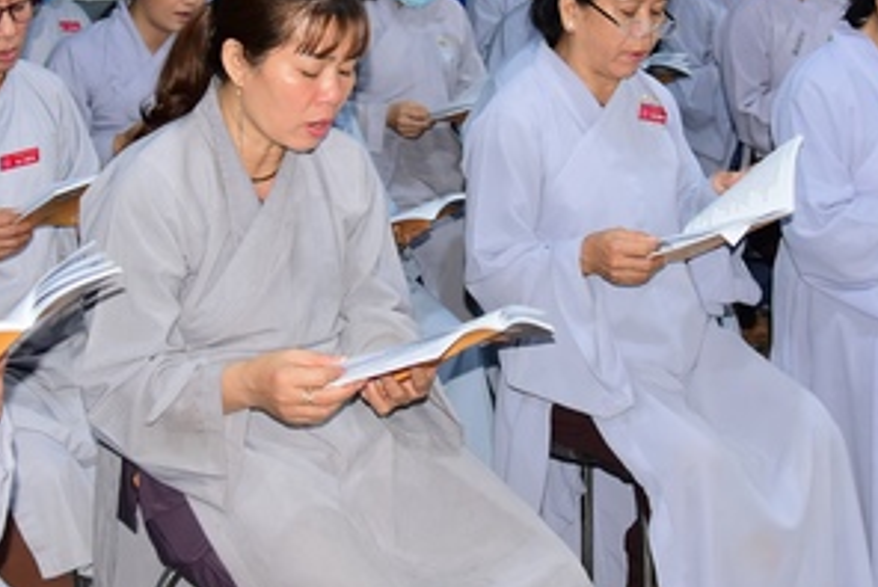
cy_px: 86
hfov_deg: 29.6
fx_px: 1660
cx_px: 451
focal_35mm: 68
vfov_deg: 19.8
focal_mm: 31
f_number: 4
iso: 1000
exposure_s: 1/30
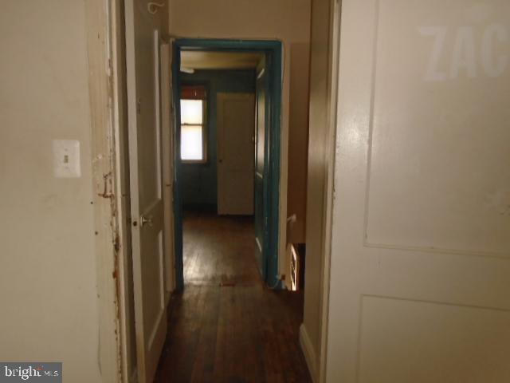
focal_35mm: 26
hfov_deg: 67.3
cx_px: 255
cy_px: 192
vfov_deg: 53.1
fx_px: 383
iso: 250
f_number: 3.2
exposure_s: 1/30
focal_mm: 4.6
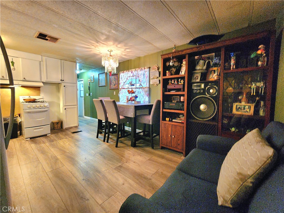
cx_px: 142
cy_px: 106
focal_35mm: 13
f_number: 2.2
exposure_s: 1/30
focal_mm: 2.2
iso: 640
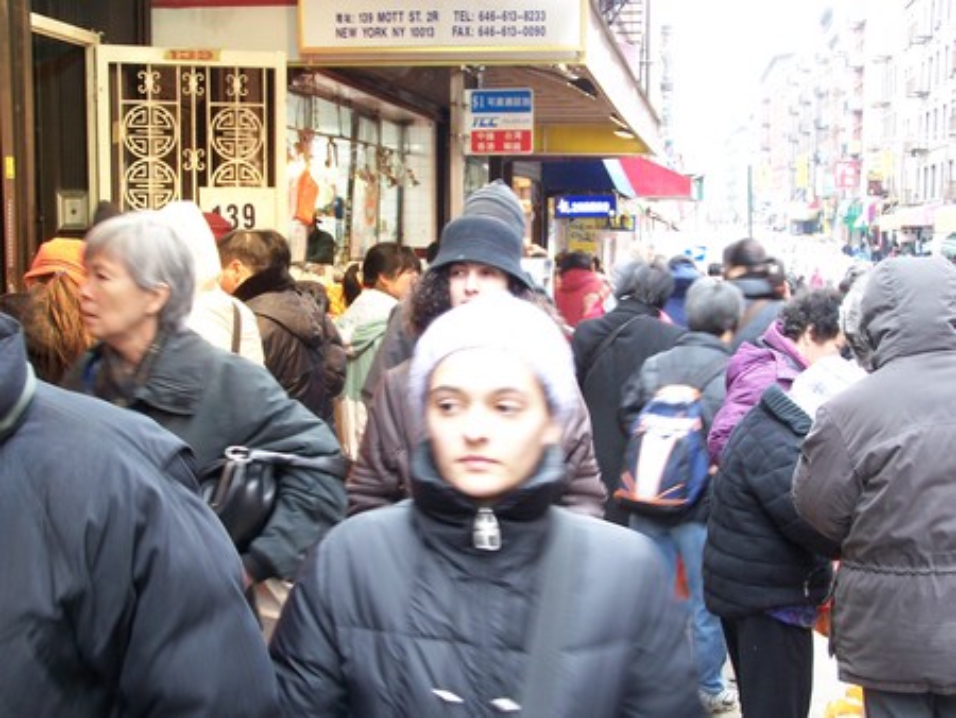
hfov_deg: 34.3
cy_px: 359
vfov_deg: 26.1
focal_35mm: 56
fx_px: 1547
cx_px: 478
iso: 140
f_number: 3.1
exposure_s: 1/13
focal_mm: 9.3
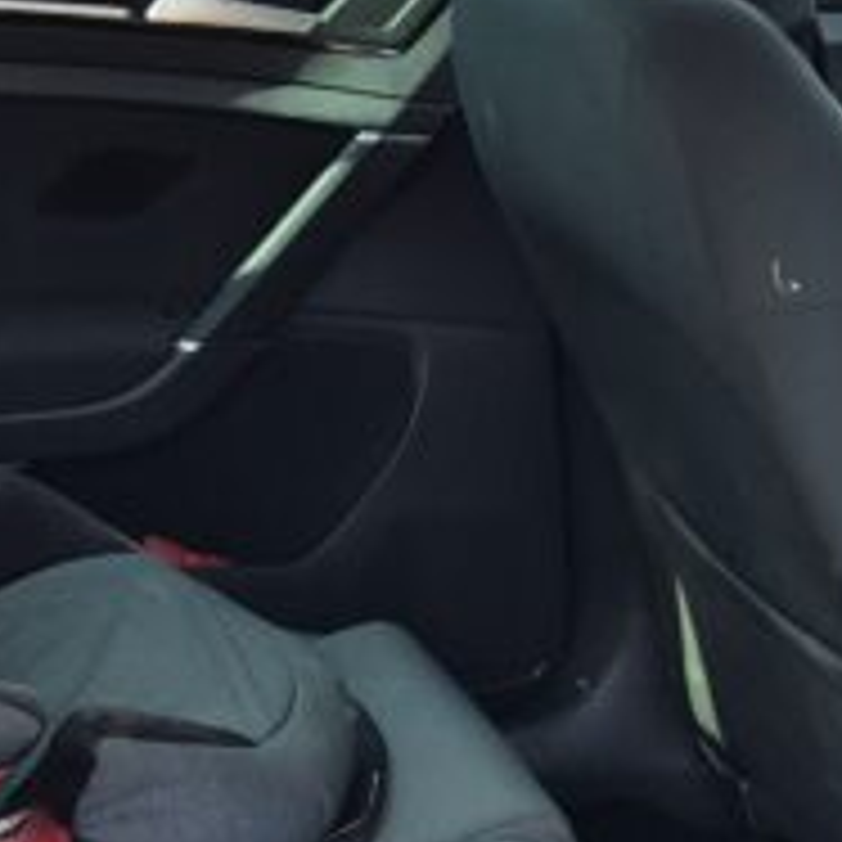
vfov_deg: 19.1
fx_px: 2394
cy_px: 946
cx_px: 756
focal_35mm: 87
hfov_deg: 19.6
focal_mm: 5.4
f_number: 1.8
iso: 80
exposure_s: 1/628
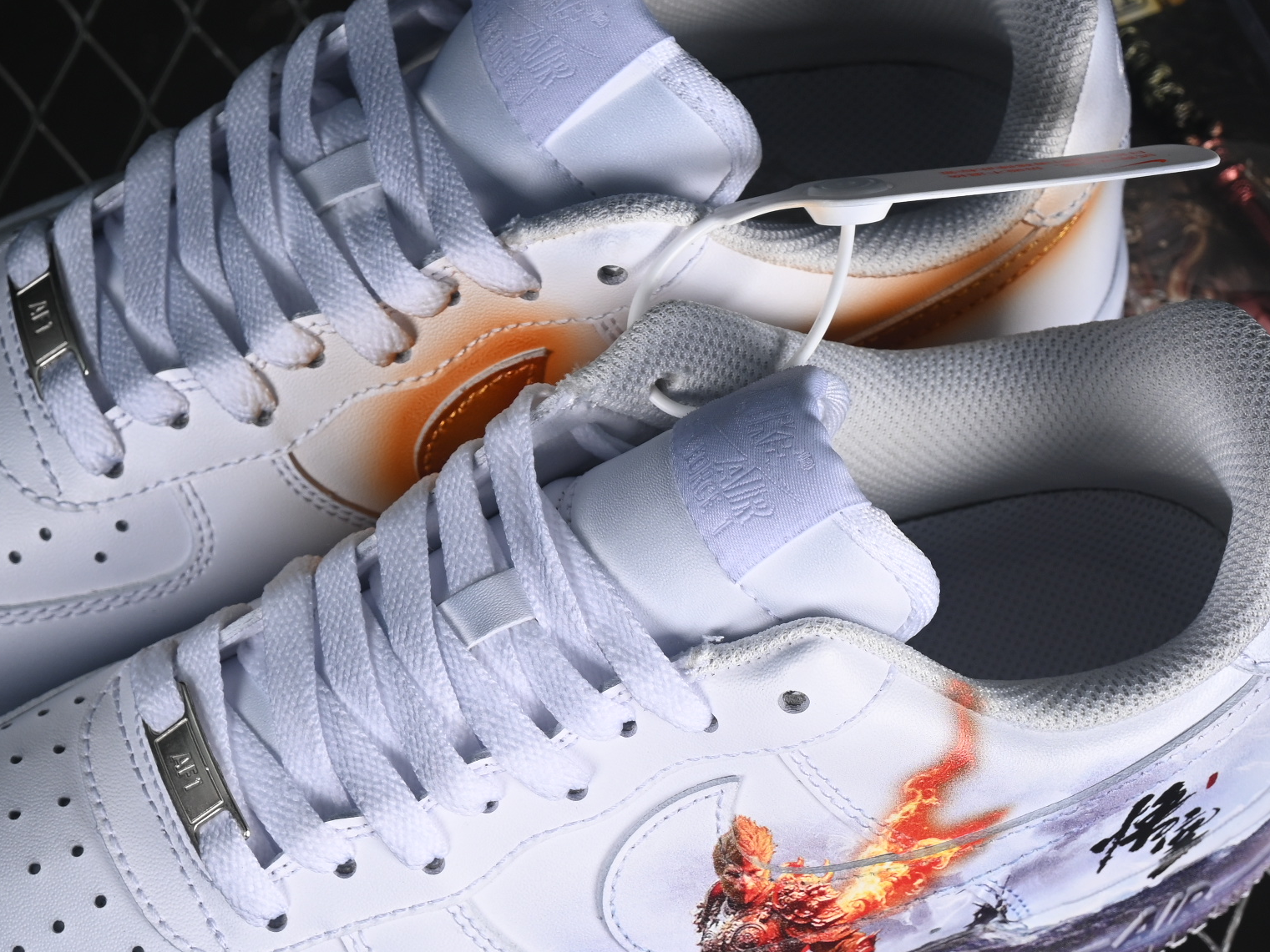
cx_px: 490
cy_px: 566
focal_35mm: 132
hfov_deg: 14.9
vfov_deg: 11.2
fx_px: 4843
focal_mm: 50
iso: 160
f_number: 7.1
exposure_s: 1/80
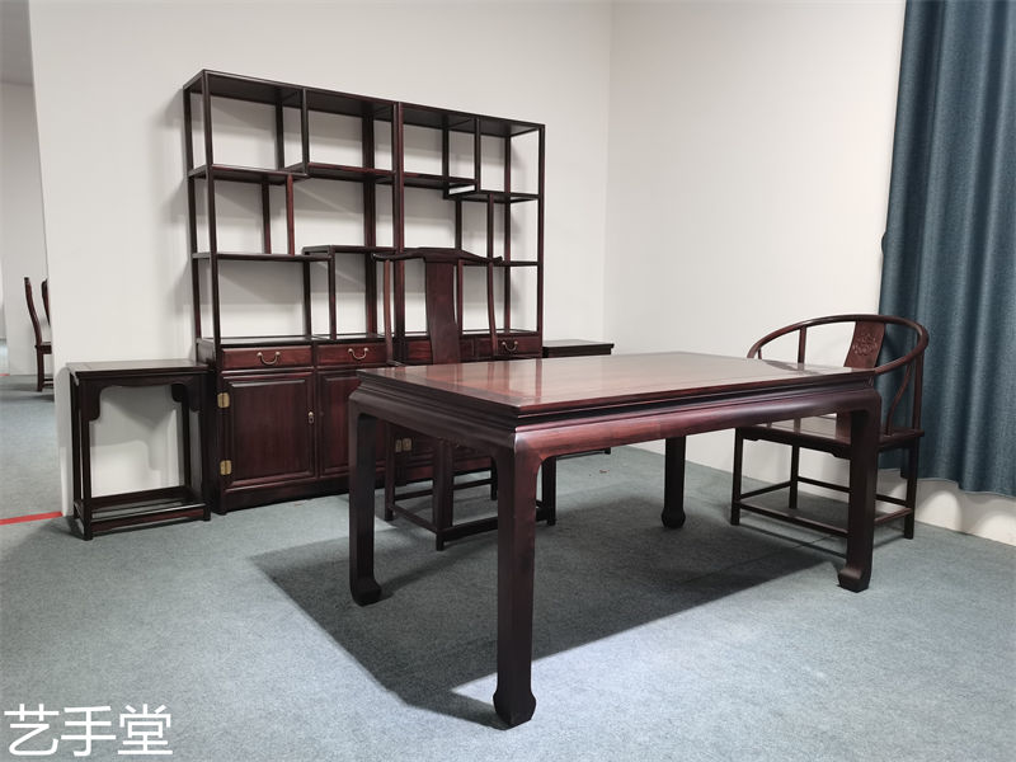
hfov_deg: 67.3
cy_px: 381
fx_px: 763
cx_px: 508
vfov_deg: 53.1
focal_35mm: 26
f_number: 1.8
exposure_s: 1/33.3
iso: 250
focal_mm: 5.58
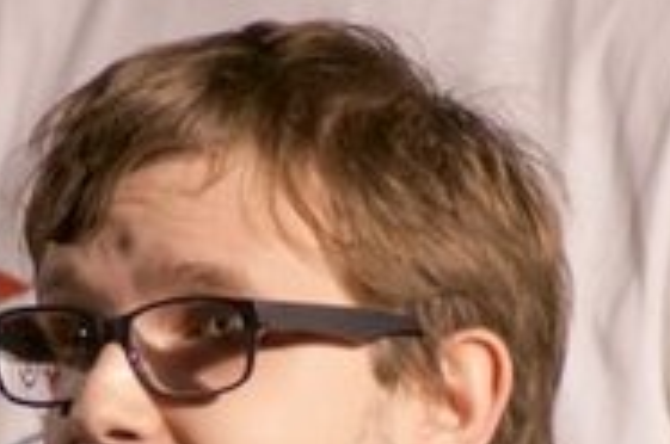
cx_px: 362
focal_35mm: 1565
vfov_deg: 0.9
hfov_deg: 1.3
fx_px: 29076
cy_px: 602
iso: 800
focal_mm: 300
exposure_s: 1/60
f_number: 5.6
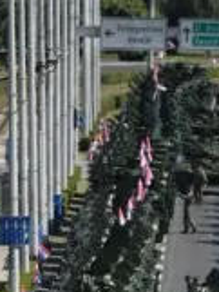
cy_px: 945
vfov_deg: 1.5
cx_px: 197
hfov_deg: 1.1
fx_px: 11457
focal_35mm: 1360
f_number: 2.8
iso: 100
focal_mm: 200
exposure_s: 1/2000
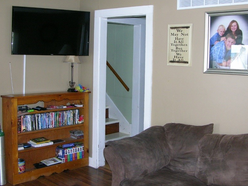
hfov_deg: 41.2
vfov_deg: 31.5
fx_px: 330
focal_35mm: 46
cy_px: 78
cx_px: 124
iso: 200
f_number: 2.8
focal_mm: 8.9
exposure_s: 1/60.1
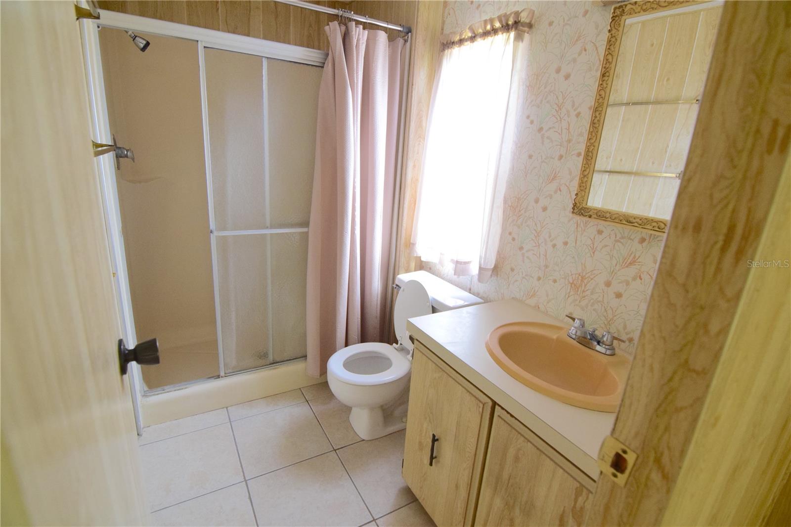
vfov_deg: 72.0
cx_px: 396
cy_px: 264
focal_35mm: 16
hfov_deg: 95.0
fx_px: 362
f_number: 5
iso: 1600
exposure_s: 1/60
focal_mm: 11
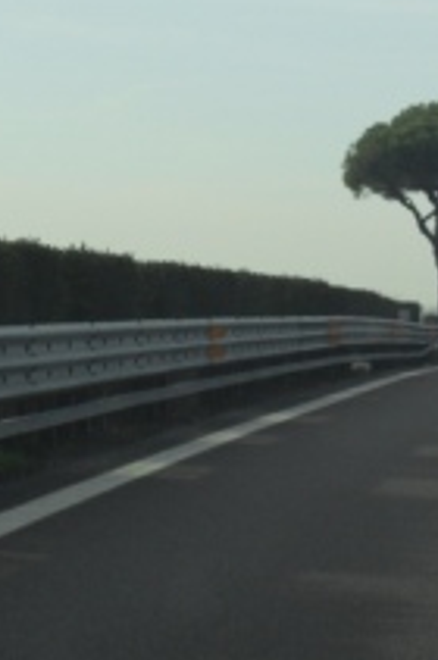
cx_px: 328
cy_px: 250
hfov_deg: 4.9
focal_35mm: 282
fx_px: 5163
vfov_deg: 7.3
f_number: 5
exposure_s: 1/350
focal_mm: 21.7
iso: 80
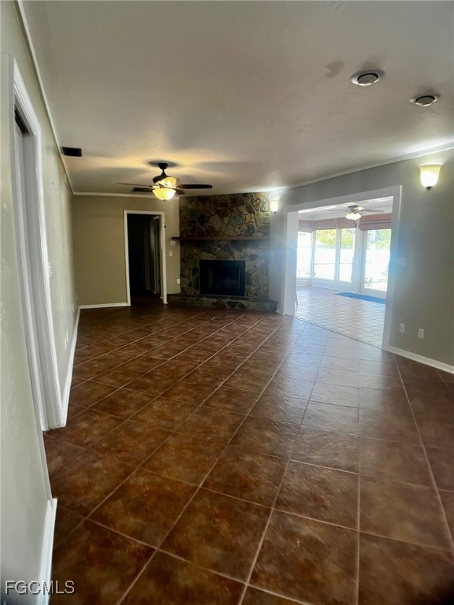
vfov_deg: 67.3
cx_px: 227
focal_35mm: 26
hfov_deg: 53.1
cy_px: 302
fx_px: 455
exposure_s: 1/73
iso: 125
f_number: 1.6
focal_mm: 5.1
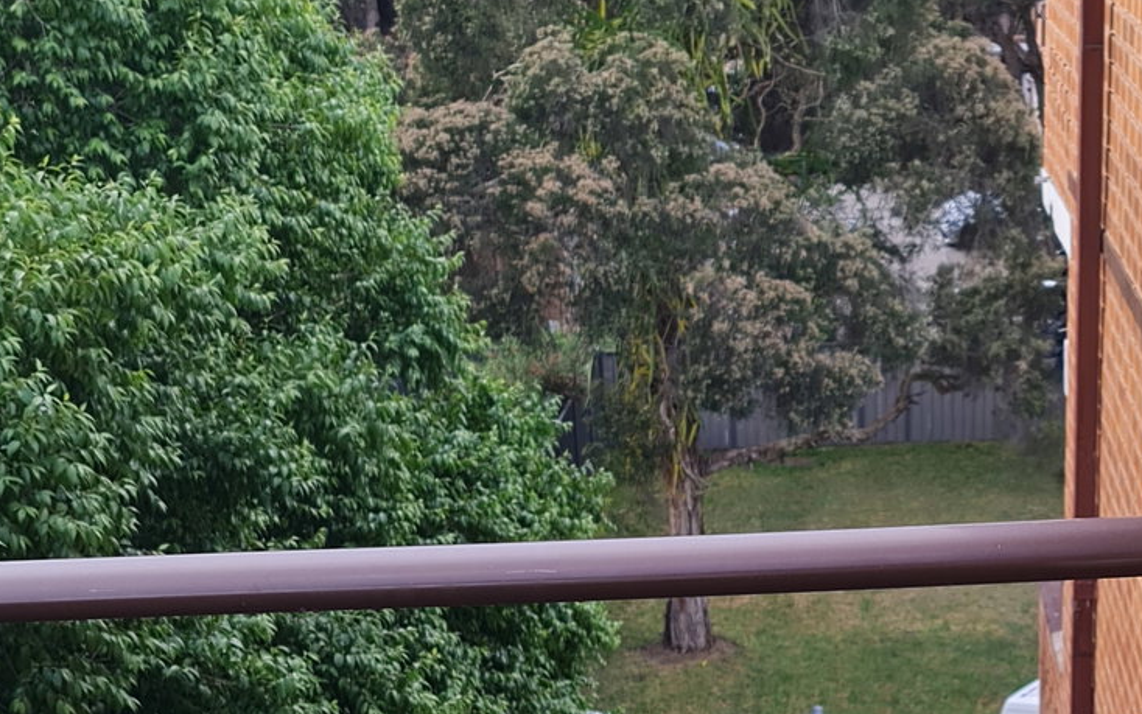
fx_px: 2397
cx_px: 835
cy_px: 1133
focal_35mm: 77
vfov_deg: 15.4
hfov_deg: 26.5
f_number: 1.8
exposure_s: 1/110
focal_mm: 7
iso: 50
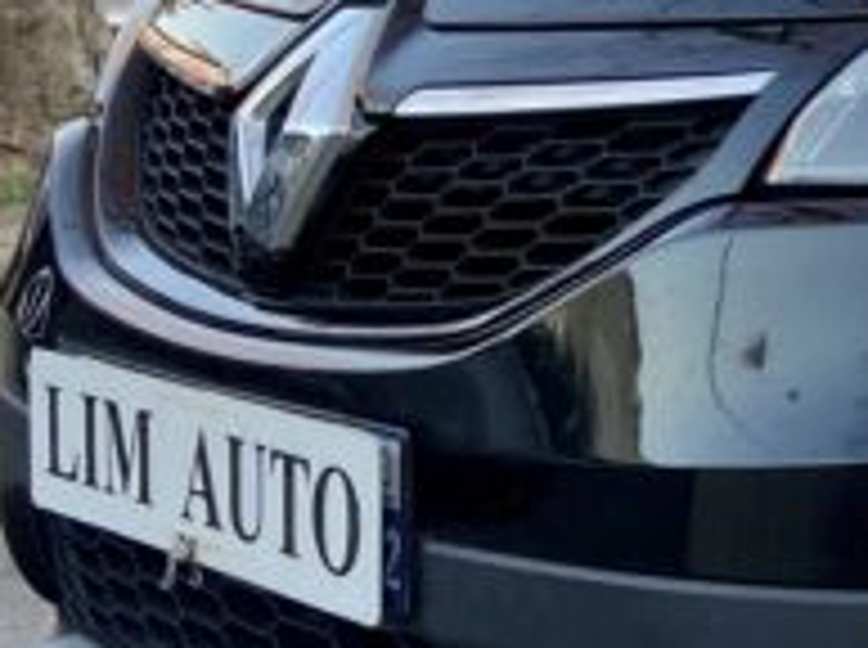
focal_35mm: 108
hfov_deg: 15.6
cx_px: 1574
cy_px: -4
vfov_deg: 13.5
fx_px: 2703
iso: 32
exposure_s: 1/135
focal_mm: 4.25
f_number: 1.8
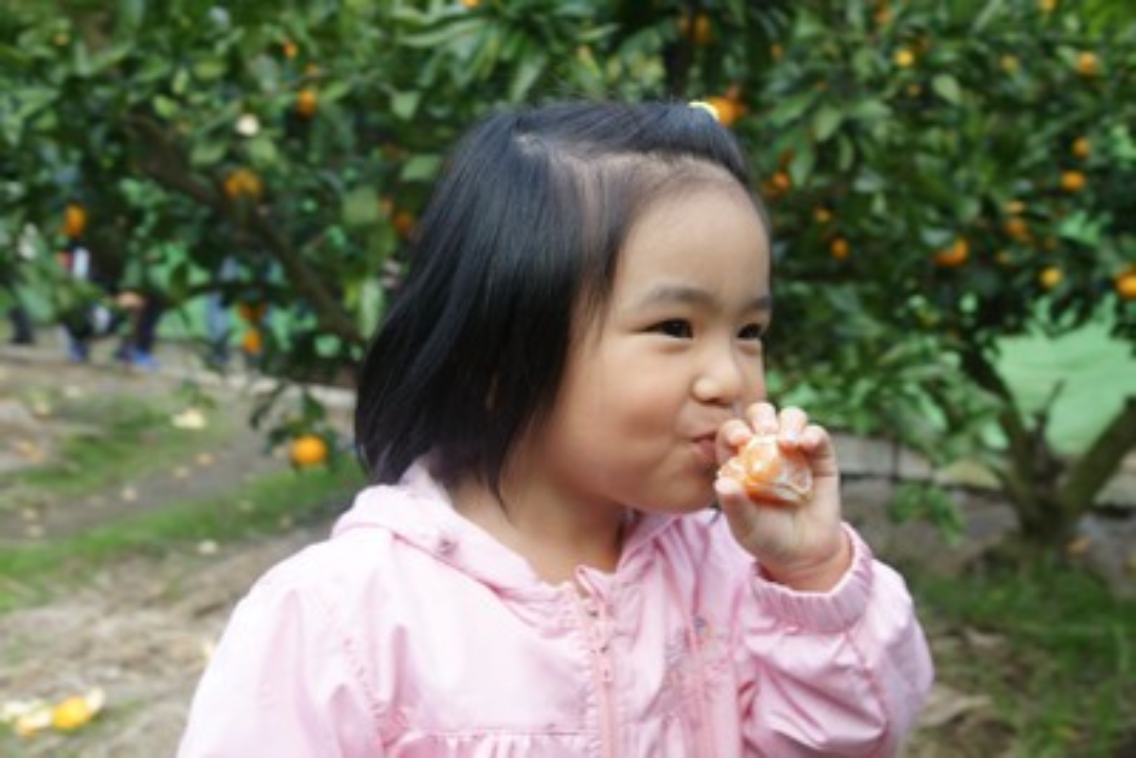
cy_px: 379
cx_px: 568
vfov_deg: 31.9
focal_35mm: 42
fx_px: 1326
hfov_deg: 46.4
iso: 200
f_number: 6.3
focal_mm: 28
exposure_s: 1/60
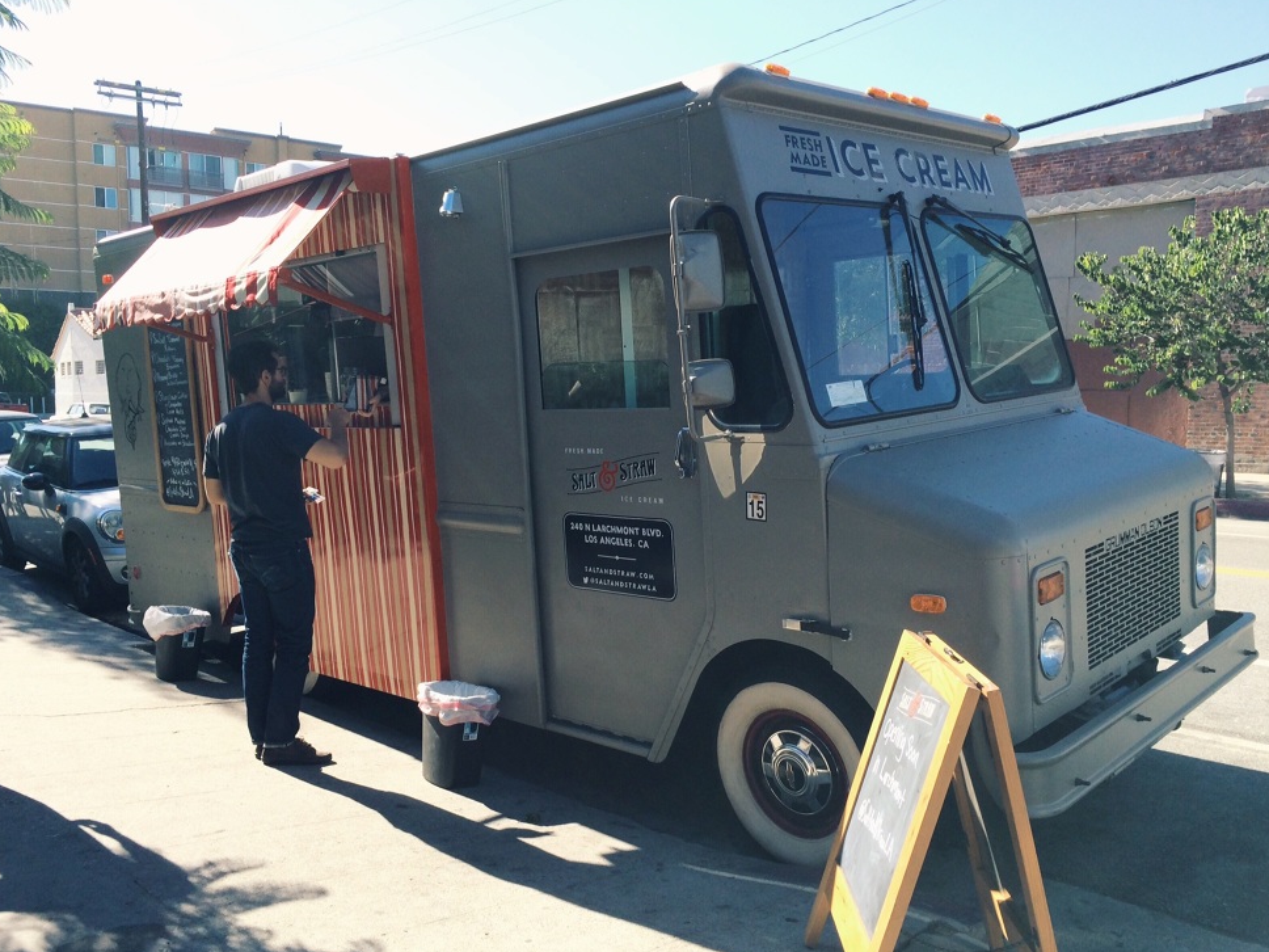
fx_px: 1136
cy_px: 473
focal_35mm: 31
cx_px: 634
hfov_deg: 58.4
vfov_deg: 45.4
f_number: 2.2
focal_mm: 4.12
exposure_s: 1/760
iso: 32
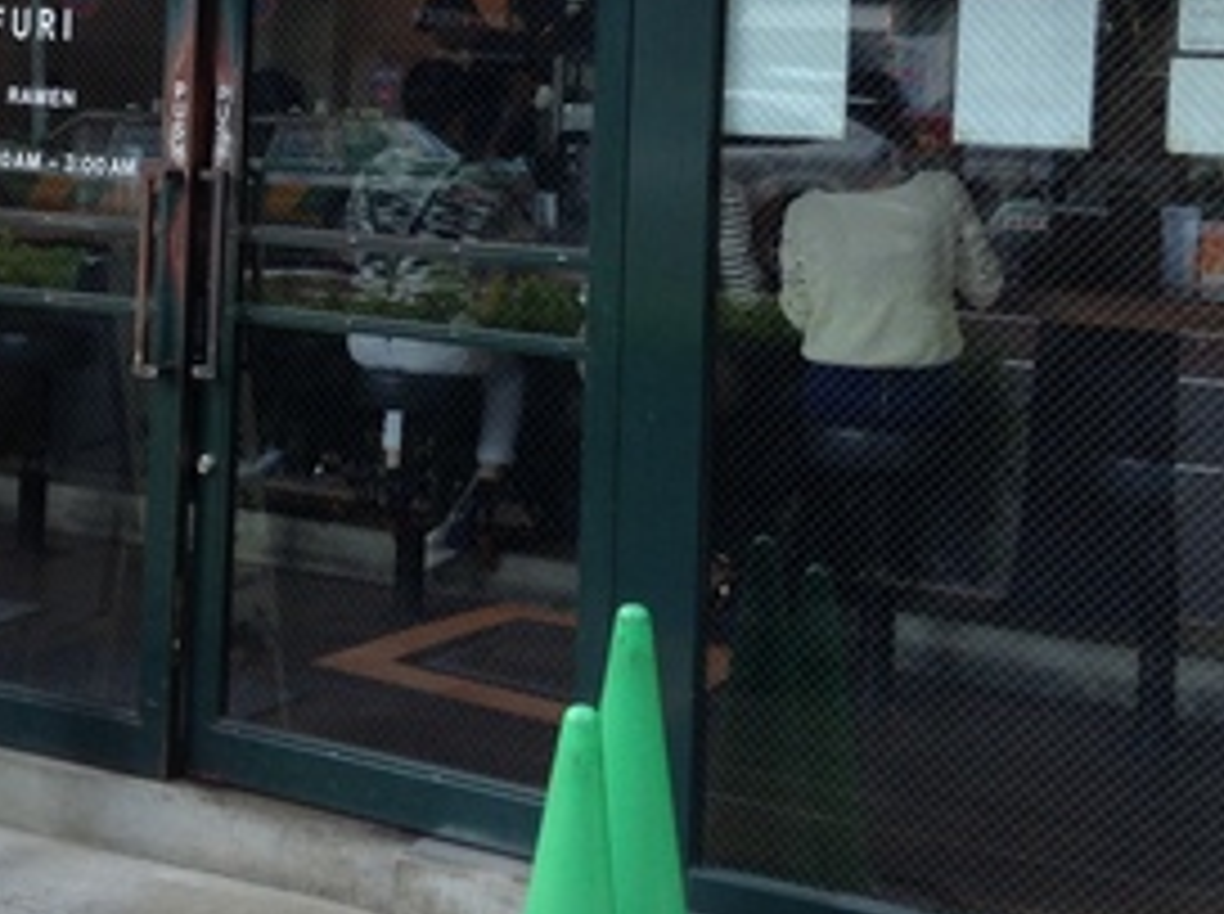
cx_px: 392
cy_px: 122
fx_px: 2294
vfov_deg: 22.1
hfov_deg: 29.6
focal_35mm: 65
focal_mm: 3.3
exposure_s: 1/154
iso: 32
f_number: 2.4
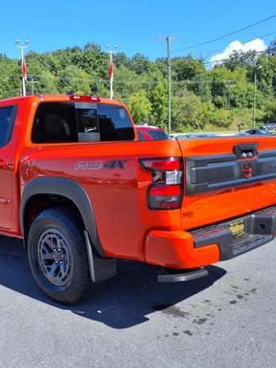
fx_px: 394
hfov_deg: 38.0
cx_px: 83
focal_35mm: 37
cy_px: 183
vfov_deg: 50.1
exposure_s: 1/1000
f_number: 1.9
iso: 40
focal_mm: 3.58
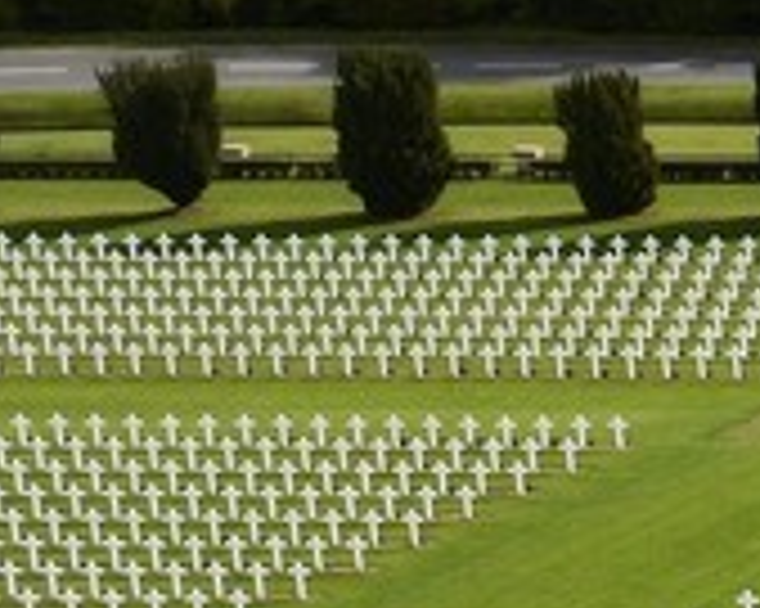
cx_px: 3593
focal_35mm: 311
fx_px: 6991
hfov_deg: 5.1
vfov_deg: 5.0
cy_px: 302
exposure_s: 1/250
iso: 200
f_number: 11
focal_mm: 35
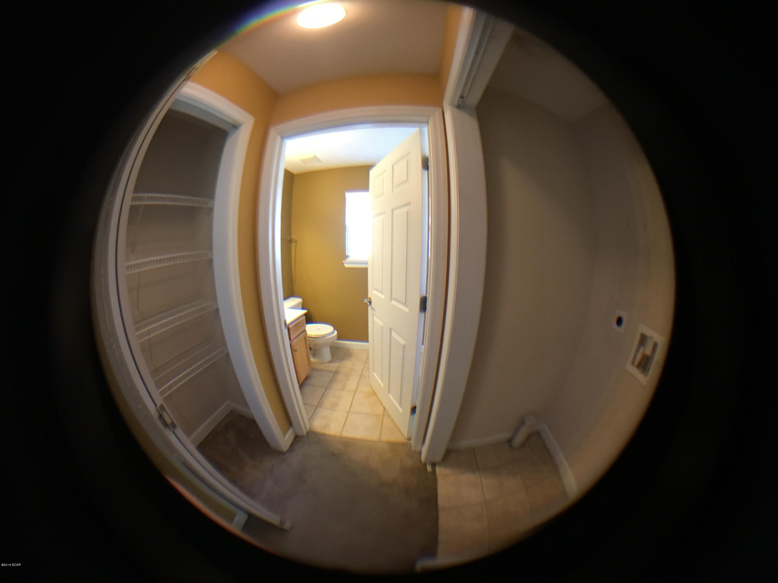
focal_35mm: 29
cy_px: 292
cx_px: 389
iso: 64
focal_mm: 4.15
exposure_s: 1/15
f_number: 2.2
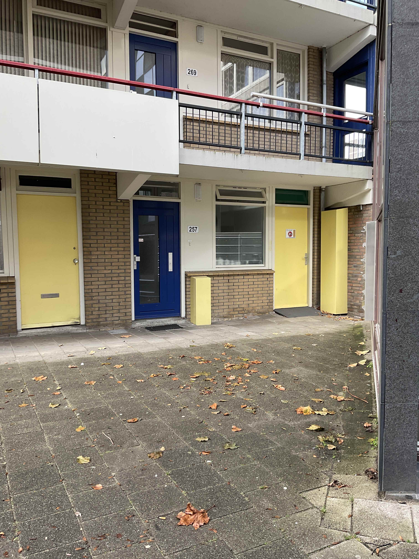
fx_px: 468
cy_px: 280
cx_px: 210
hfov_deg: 48.2
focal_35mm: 29
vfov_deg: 61.7
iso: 20
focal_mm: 3
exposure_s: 1/120
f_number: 1.8
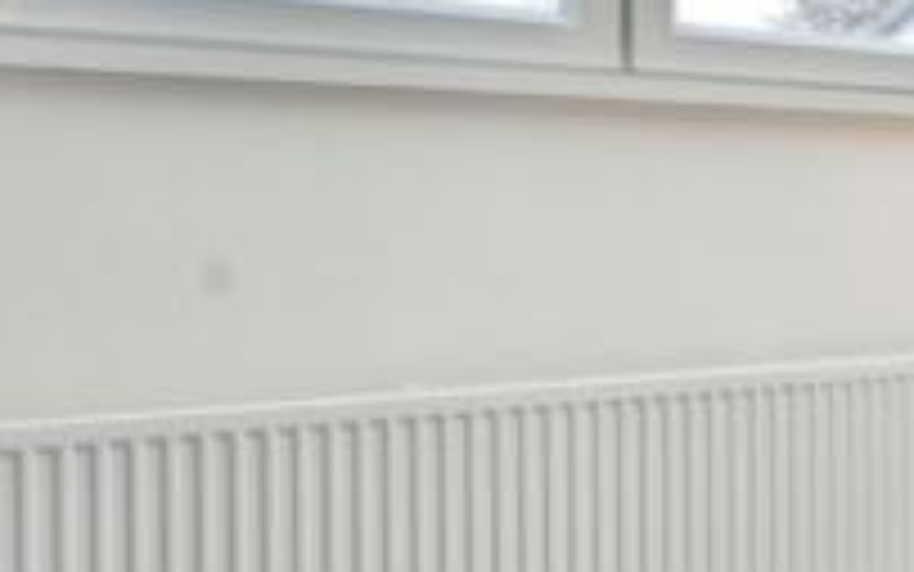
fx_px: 1794
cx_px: 1720
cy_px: 338
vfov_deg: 18.1
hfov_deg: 19.6
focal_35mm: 72
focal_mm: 14
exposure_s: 1/60
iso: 500
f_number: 10
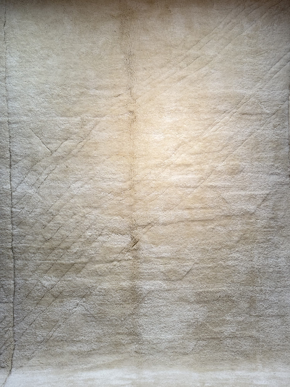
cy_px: 194
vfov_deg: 39.7
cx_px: 145
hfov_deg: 30.3
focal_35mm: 48
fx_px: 536
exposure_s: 1/50
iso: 50
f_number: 1.78
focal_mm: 6.76
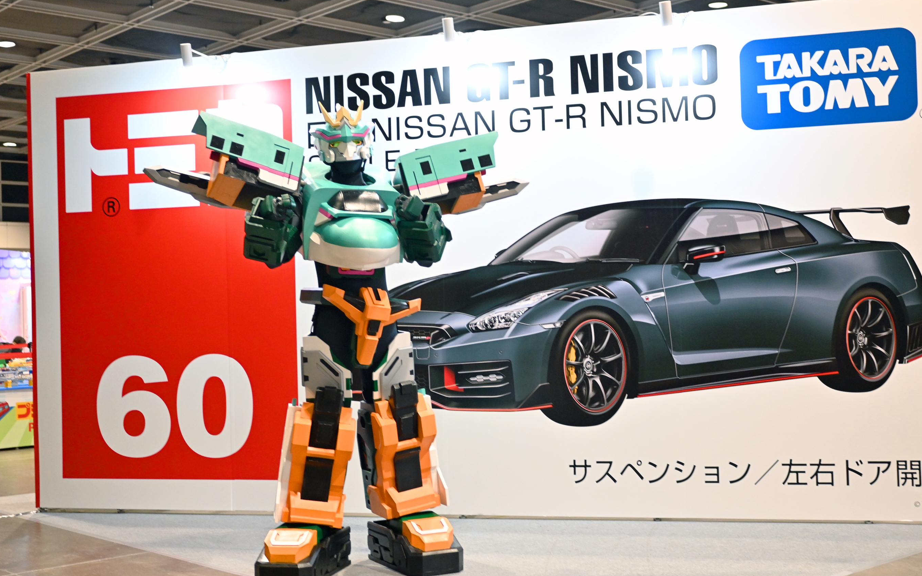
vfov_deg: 28.6
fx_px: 1131
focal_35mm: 45
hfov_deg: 44.4
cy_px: 291
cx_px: 459
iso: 1250
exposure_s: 1/125
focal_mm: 28
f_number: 2.8
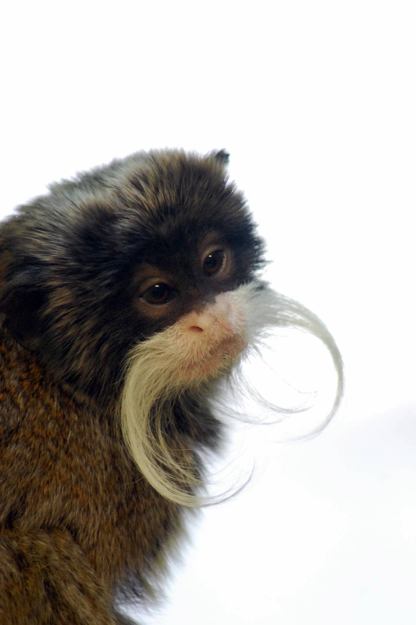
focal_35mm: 278
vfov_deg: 7.4
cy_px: 312
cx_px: 208
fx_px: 4818
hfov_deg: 4.9
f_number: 4.8
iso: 1600
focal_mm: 185
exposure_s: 1/60
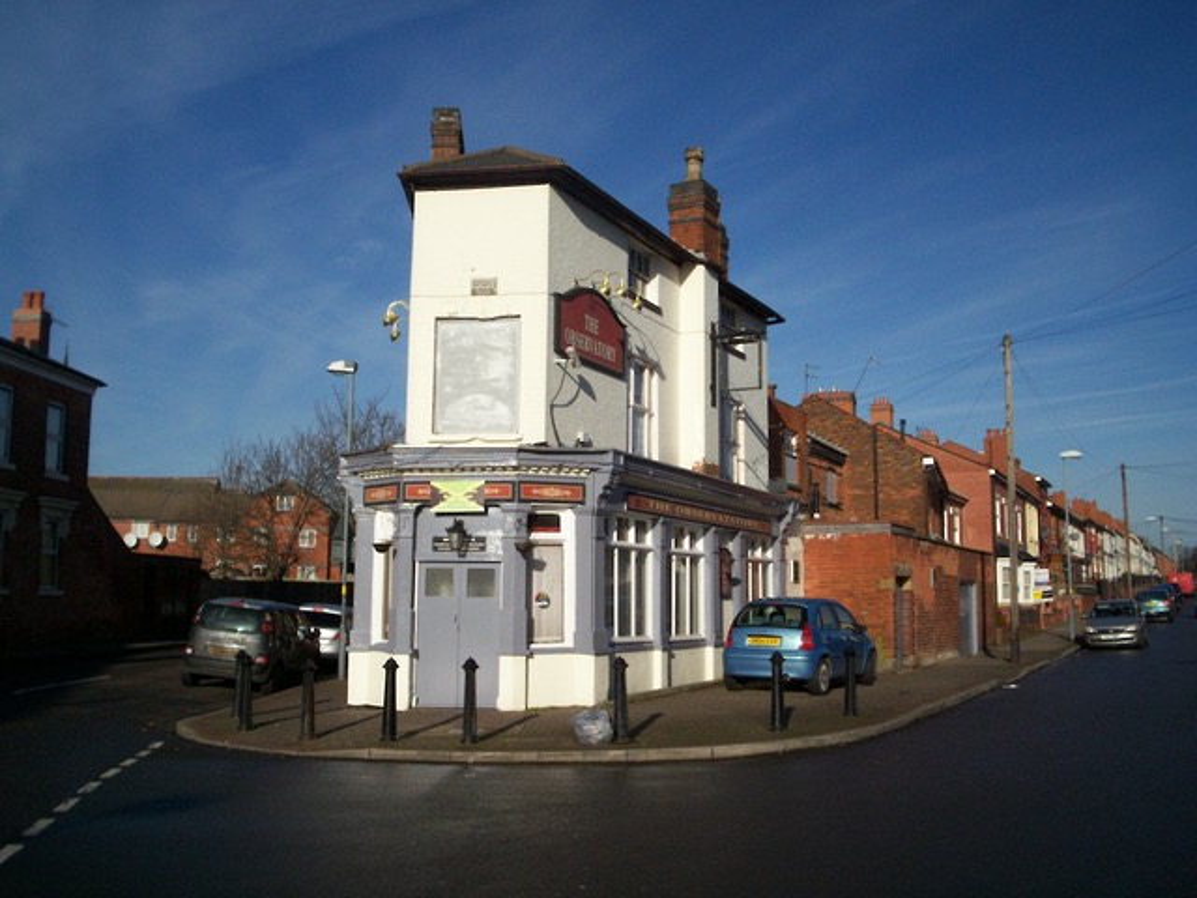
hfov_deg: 51.4
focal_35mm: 36
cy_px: 449
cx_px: 598
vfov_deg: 39.7
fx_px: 1245
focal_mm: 5.9
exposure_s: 1/1062
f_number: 4.5
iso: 100
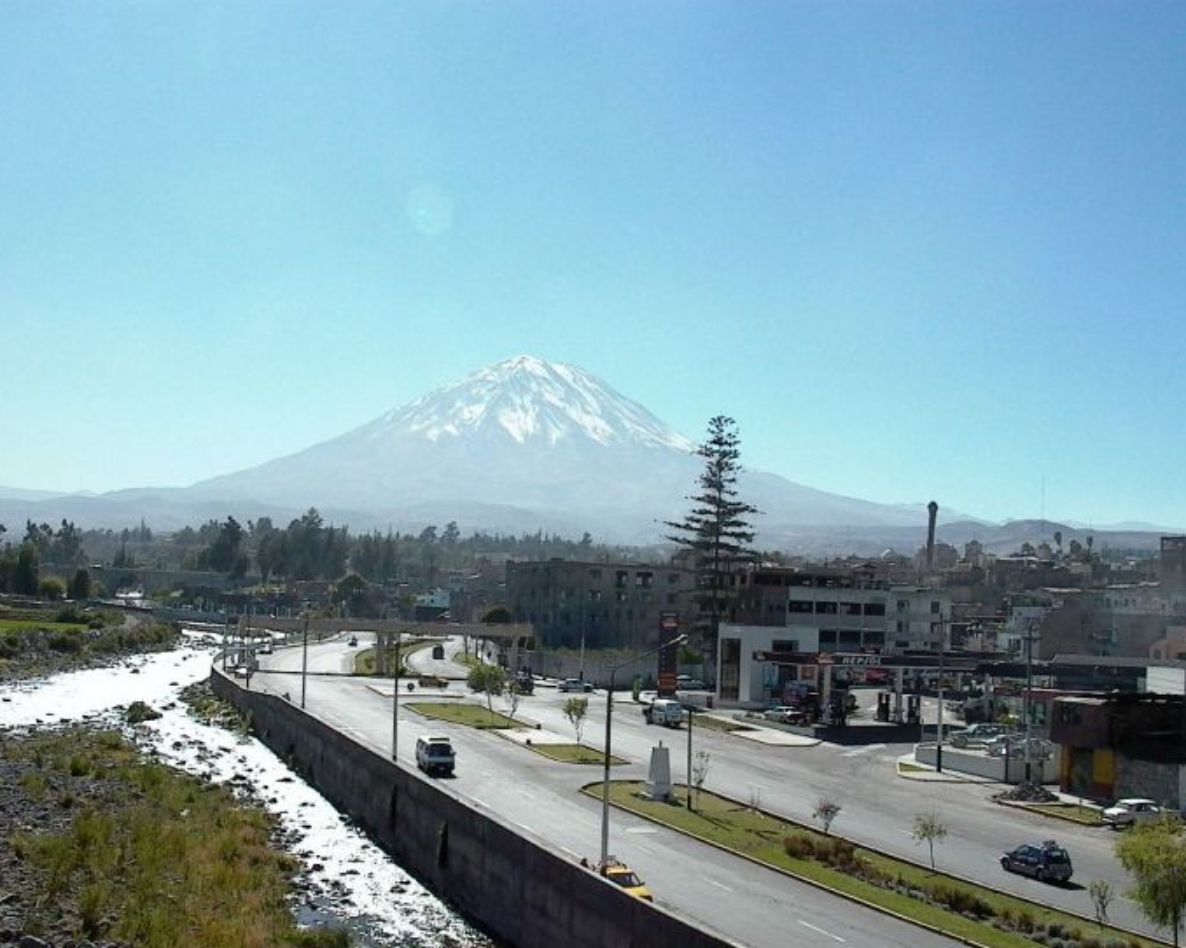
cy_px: 523
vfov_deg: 39.1
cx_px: 492
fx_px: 1333
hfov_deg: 47.7
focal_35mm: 38
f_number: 6.7
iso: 100
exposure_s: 1/712
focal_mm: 7.13
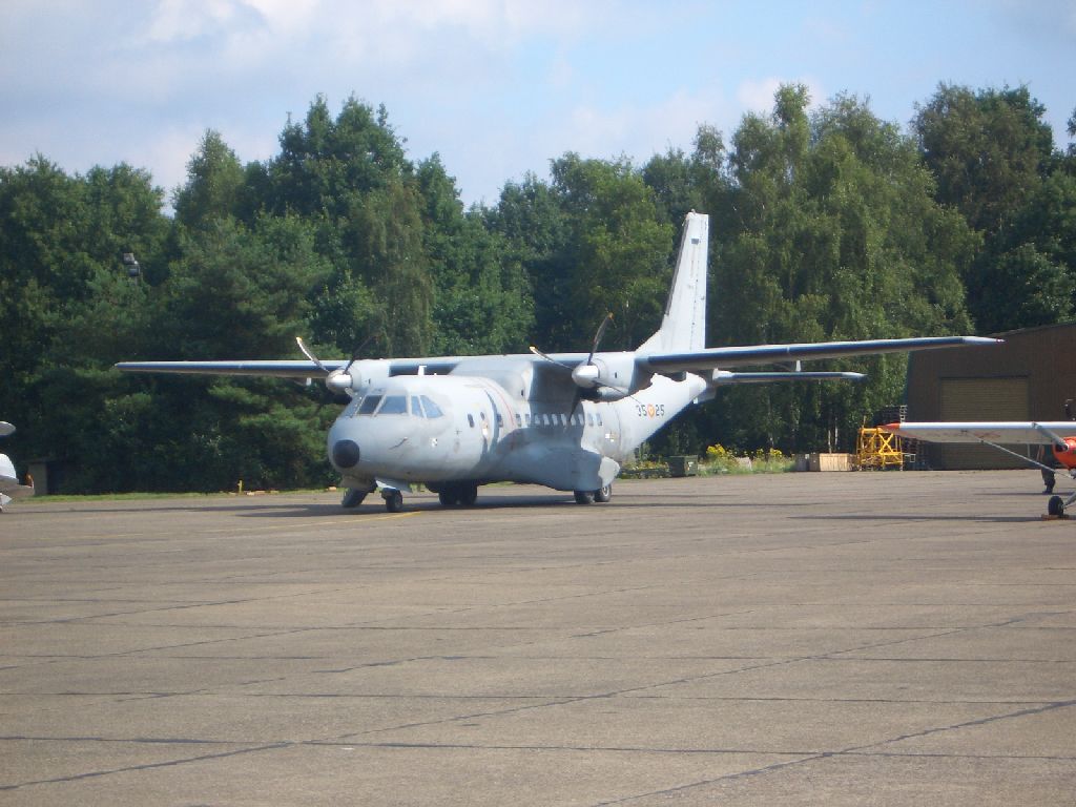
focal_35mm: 105
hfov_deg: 18.7
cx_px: 538
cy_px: 404
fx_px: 3264
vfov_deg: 14.1
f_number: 4.8
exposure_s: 1/320
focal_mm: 17.4
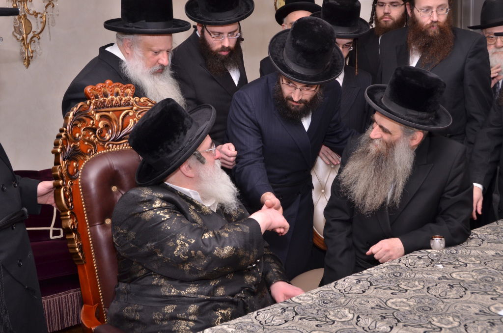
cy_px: 166
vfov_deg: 27.9
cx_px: 252
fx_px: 669
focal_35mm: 48
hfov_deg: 41.2
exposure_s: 1/250
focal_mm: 32
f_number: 7.1
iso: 250
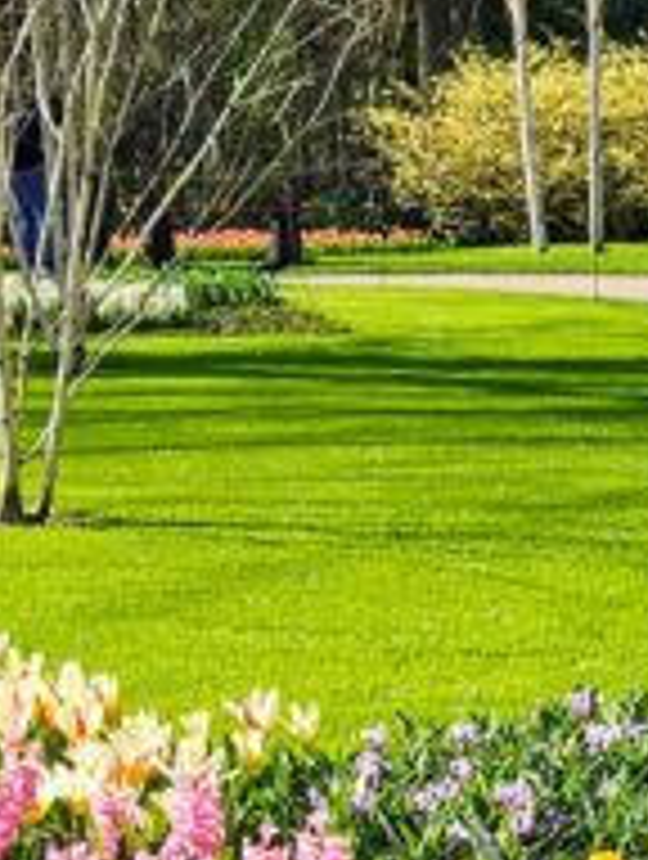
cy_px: 752
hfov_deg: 12.1
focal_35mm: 123
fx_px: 3060
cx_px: 320
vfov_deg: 15.8
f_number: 1.8
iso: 25
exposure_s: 1/1102
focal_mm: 5.4
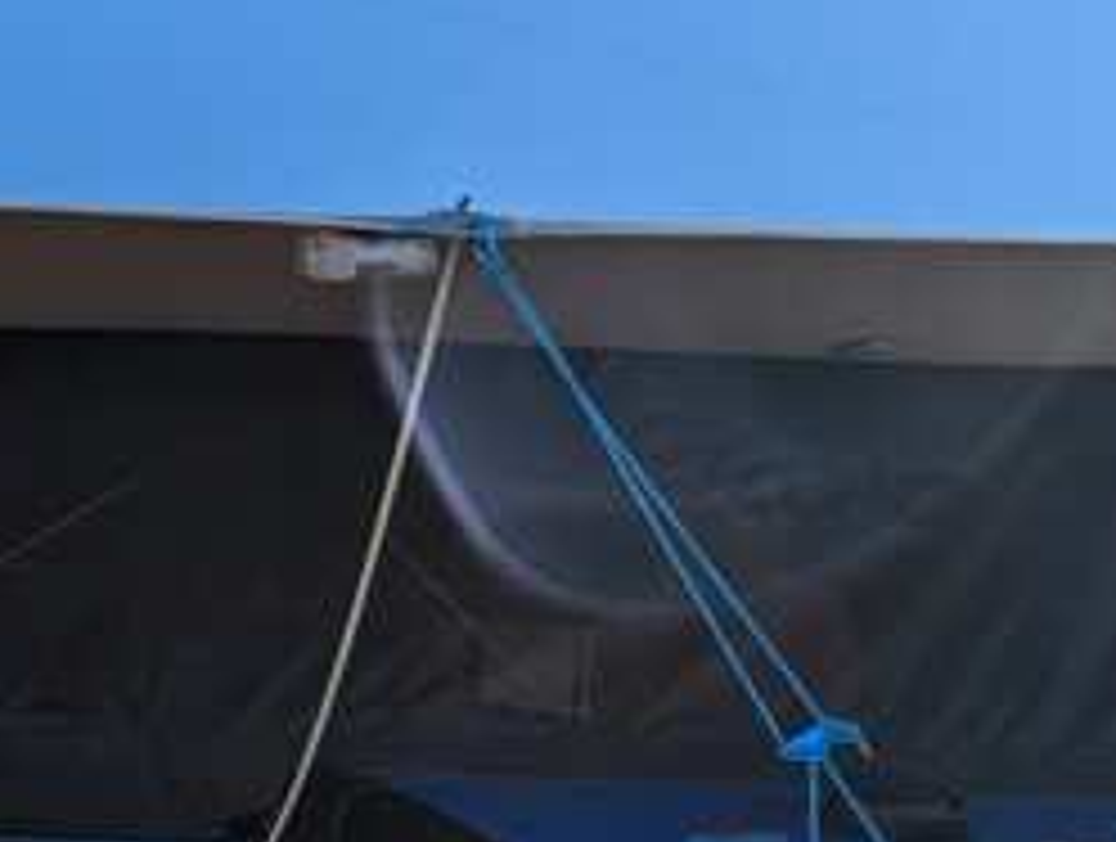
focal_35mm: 66
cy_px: 714
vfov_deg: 21.9
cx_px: -112
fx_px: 2132
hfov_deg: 26.9
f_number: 2.2
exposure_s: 1/1927
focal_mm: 2.35
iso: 51
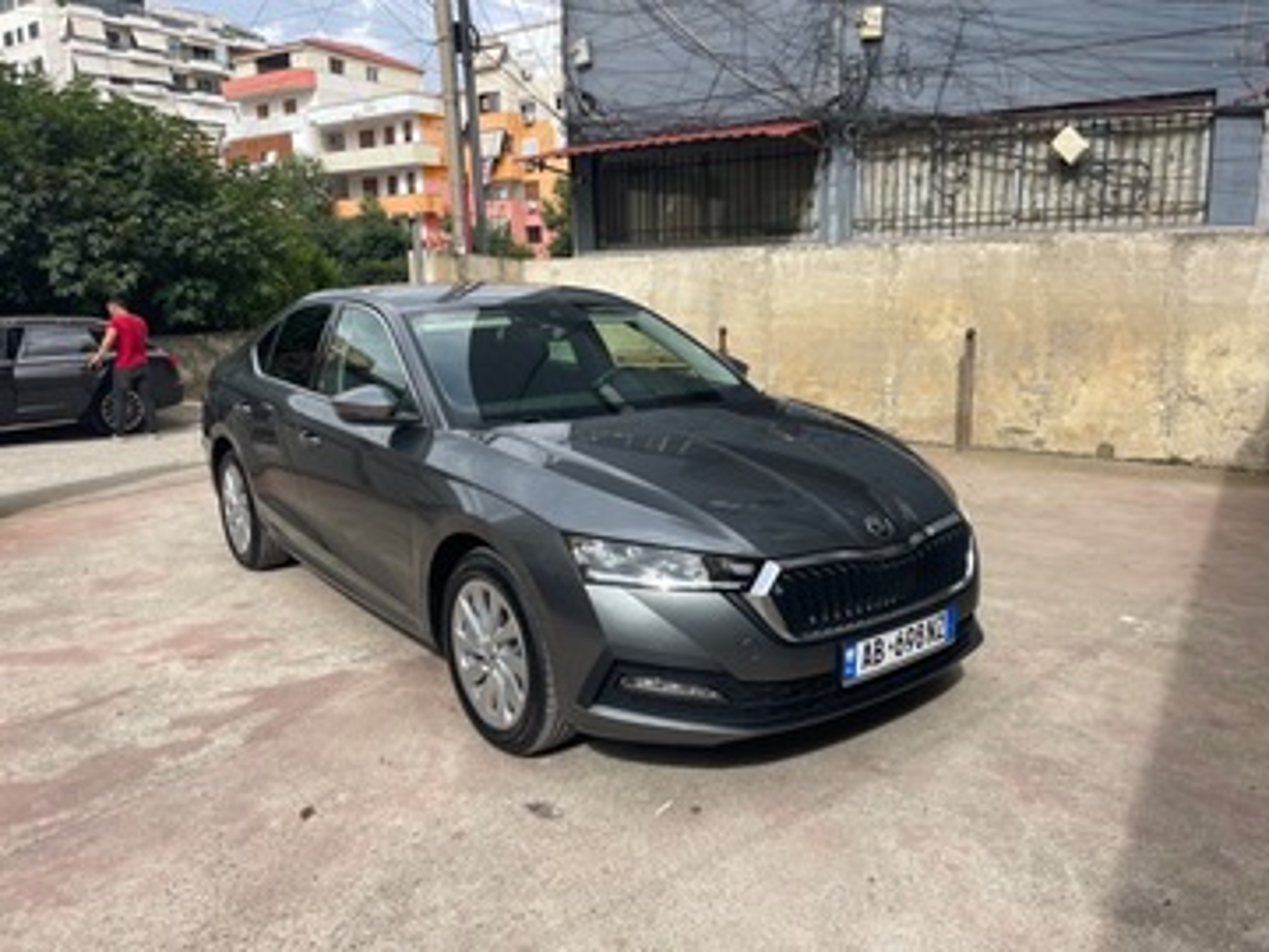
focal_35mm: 25
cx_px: 634
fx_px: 916
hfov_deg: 69.4
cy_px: 476
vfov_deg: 54.9
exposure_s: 1/1475
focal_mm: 5.1
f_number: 1.6
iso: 32
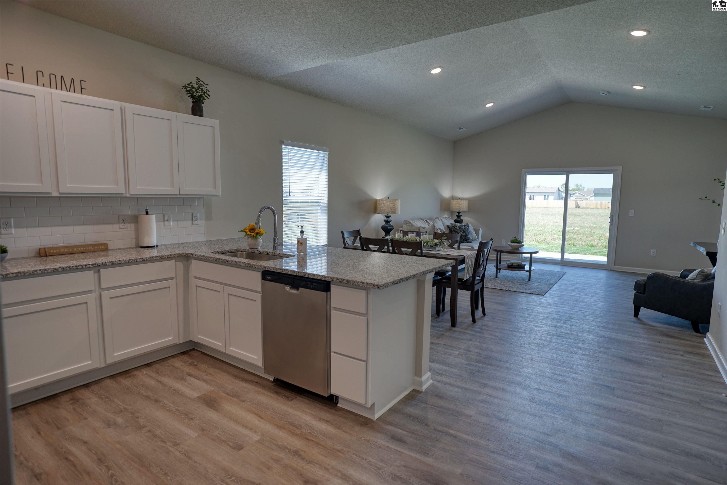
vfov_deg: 61.9
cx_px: 364
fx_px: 404
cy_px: 242
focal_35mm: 20
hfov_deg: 84.0
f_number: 2.5
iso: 100
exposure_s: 1/60
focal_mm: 20
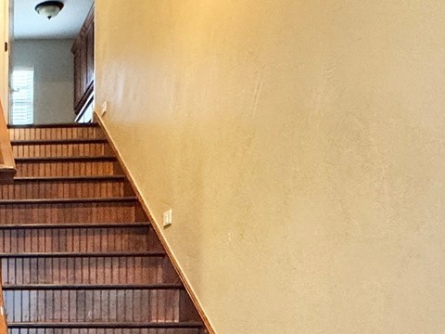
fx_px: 720
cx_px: -105
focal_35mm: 56
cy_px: 342
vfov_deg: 24.8
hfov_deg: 29.1
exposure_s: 1/60
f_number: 2.2
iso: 200
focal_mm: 2.22
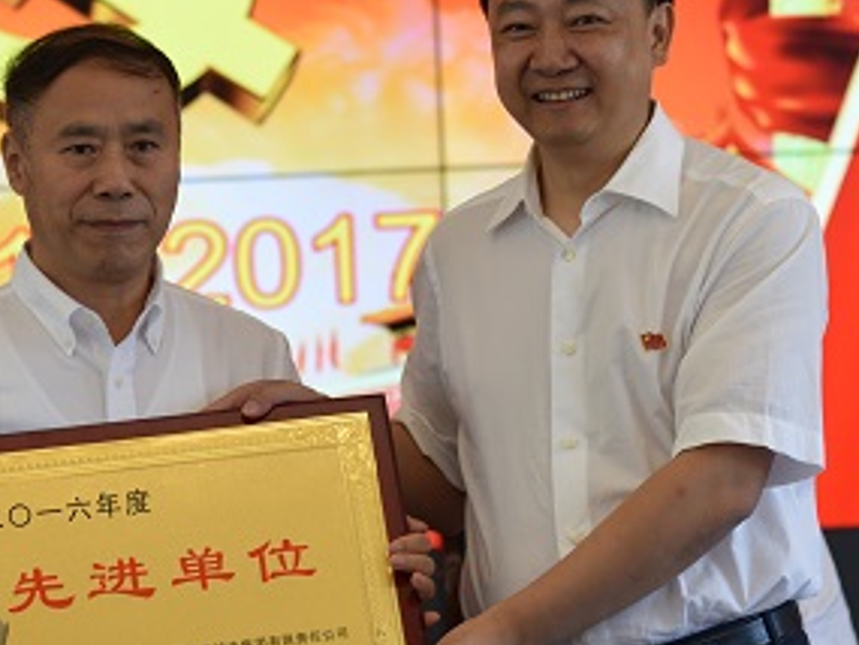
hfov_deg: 10.6
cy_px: 166
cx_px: 419
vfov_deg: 8.0
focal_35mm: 186
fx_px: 4618
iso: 400
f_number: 4
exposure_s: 1/60
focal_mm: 92
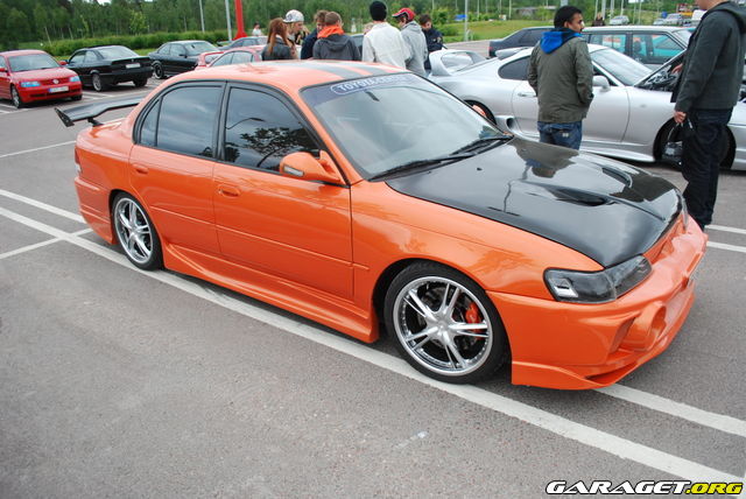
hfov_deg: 67.3
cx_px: 373
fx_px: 560
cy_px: 250
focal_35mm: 27
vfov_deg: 48.0
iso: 200
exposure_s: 1/80
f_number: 4.5
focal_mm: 18
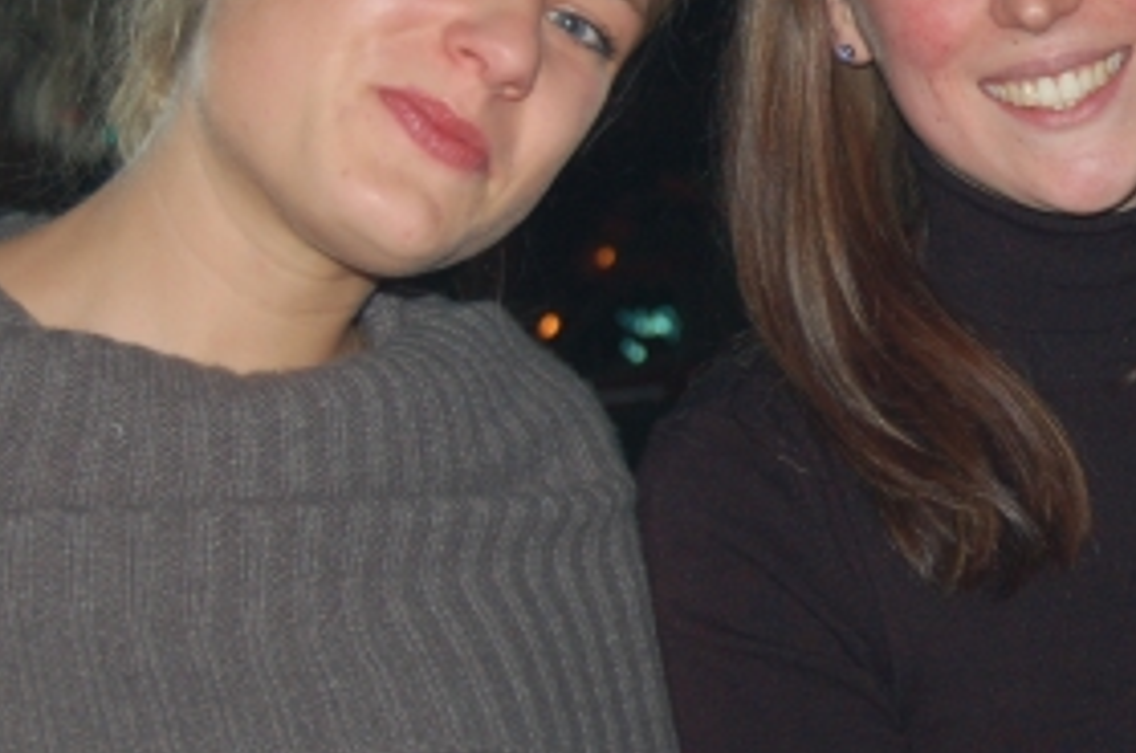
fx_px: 3875
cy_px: 240
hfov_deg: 16.5
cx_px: 1026
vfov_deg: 11.1
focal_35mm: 123
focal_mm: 38
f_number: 5
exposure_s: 1/60
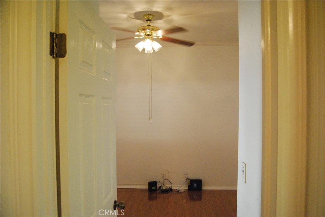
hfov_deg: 67.3
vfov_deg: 48.0
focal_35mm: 27
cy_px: 108
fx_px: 244
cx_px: 162
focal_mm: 18
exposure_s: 1/80
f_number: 4.5
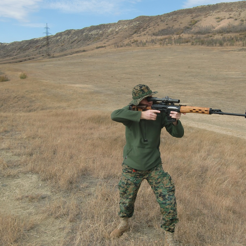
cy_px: 125
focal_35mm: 35
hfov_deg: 46.9
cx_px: 149
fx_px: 281
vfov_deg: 47.2
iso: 64
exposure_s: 1/640
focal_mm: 5.2
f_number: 3.5
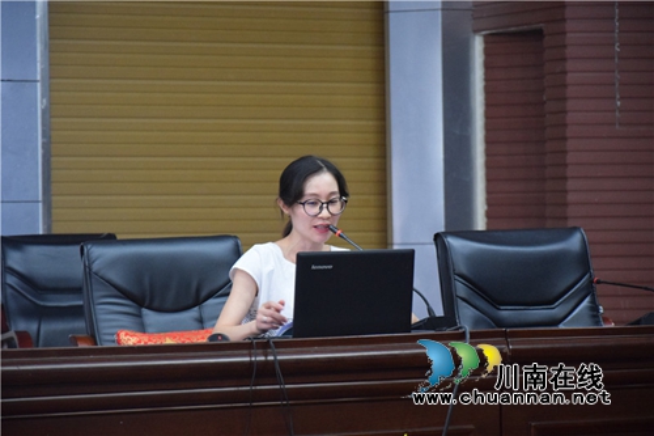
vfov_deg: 8.7
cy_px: 218
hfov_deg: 13.0
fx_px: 2860
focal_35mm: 158
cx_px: 327
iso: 3200
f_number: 5.6
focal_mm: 105
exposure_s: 1/160
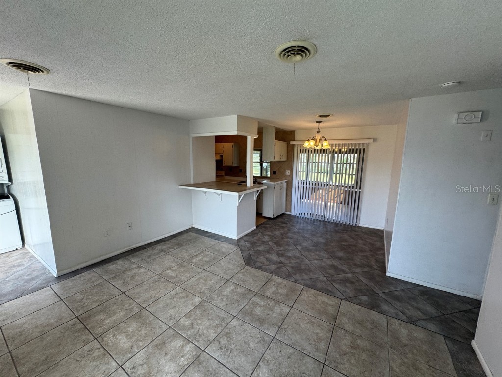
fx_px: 203
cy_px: 188
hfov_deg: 102.1
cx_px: 251
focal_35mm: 14
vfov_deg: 85.7
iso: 125
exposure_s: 1/120
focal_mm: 2.22
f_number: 2.2
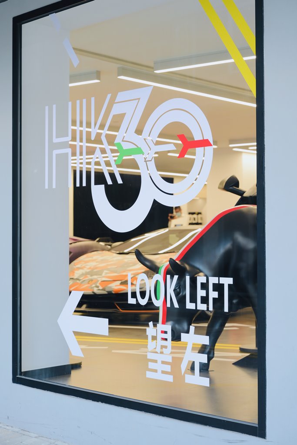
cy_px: 222
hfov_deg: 19.5
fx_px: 866
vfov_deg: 28.8
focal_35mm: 70
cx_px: 148
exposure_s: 1/30
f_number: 5
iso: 500
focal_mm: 70
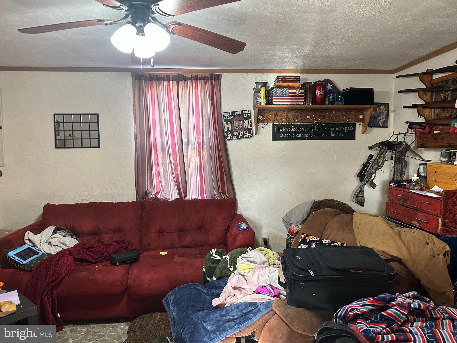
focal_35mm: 24
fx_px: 317
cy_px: 172
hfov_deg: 71.6
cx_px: 228
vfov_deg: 56.8
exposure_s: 1/60
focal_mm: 6.86
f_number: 1.78
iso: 250
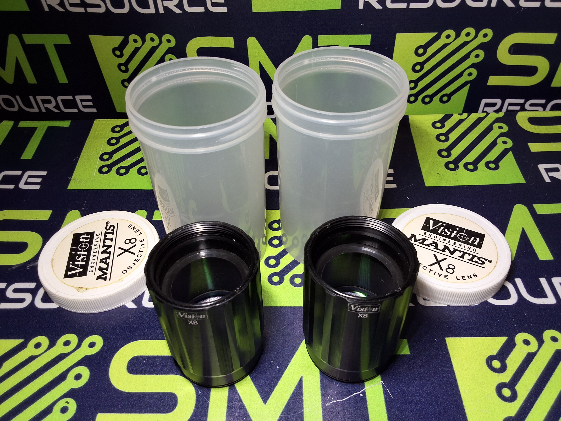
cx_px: 280
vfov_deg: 49.7
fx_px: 454
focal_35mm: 28
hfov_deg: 63.4
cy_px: 210
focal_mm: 2.91
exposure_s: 1/60
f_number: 1.9
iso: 32
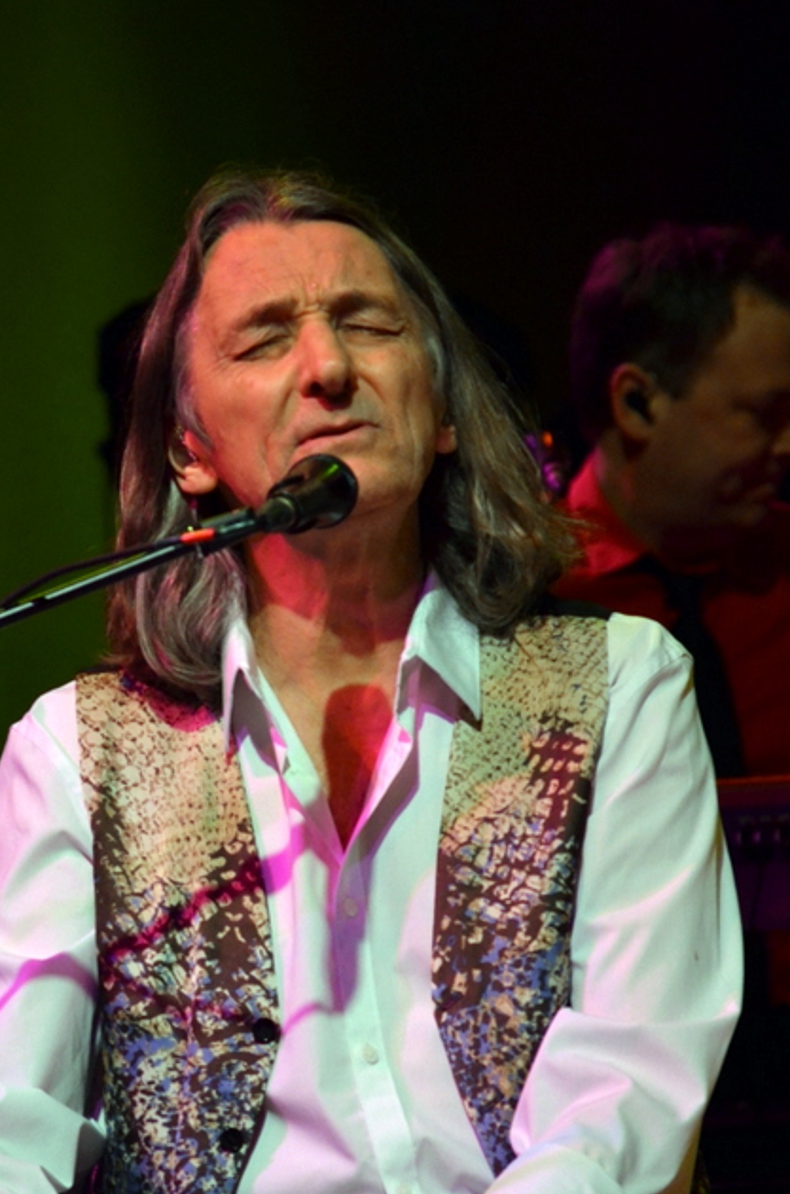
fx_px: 10089
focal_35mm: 305
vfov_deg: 6.8
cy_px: 722
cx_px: 326
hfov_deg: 4.5
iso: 1600
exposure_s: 1/250
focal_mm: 160
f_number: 5.3
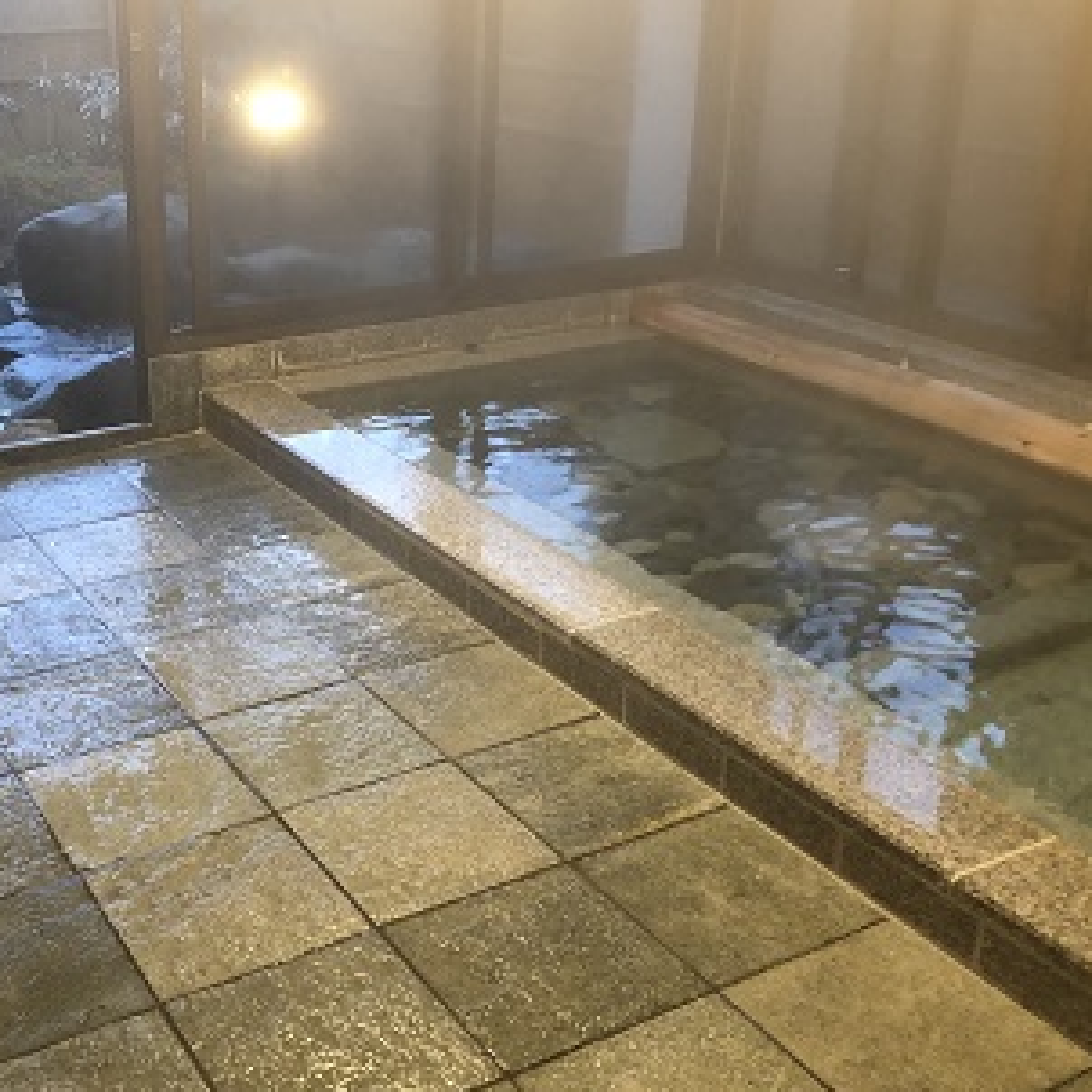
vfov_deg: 40.0
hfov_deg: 39.2
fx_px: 1499
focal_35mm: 42
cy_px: 517
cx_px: 311
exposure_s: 1/11
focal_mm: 3.99
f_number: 1.8
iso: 100
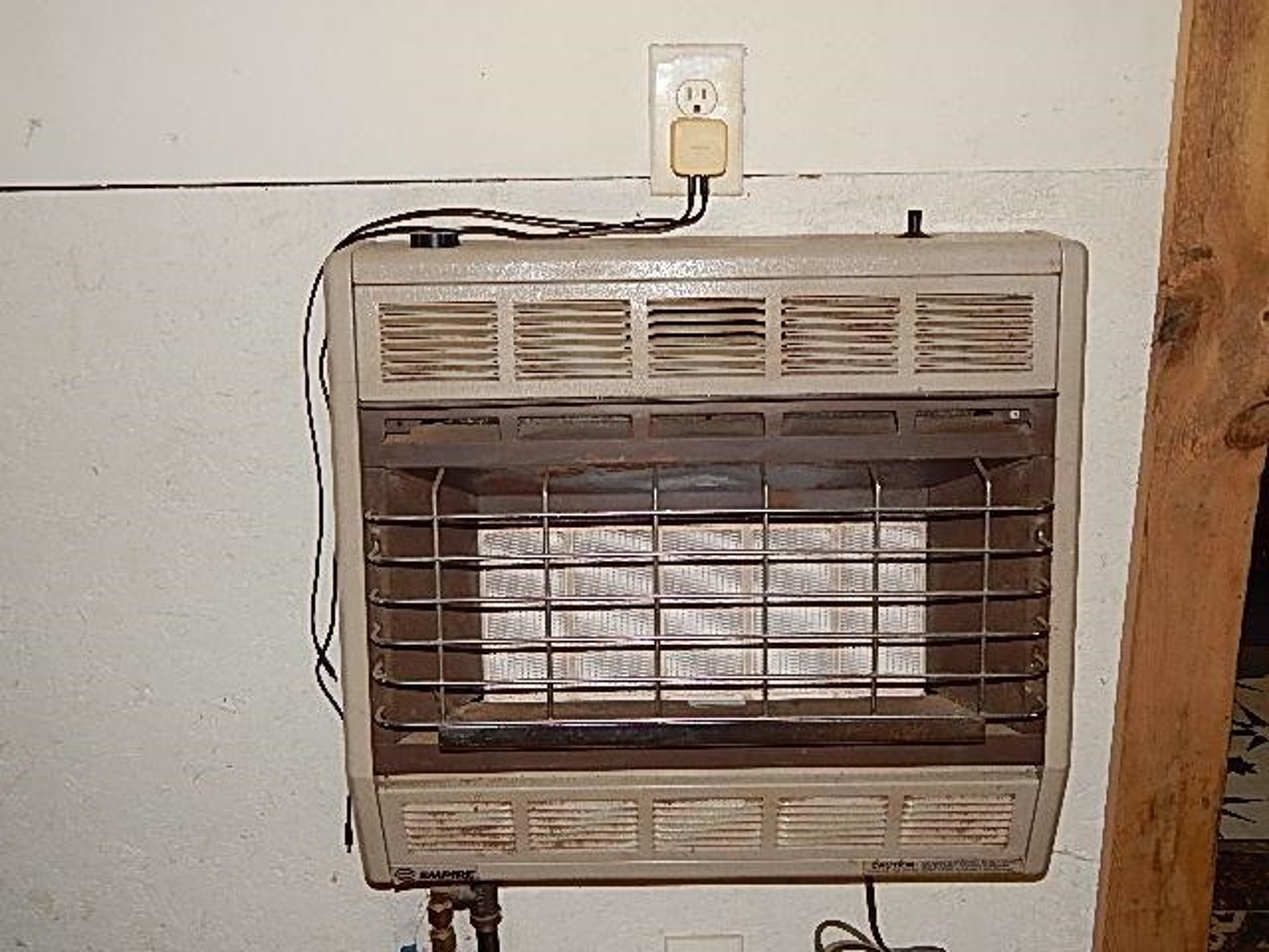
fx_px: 1283
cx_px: 634
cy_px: 476
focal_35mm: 35
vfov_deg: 40.7
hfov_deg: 52.6
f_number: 3.3
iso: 200
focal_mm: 6.1
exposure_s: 1/30
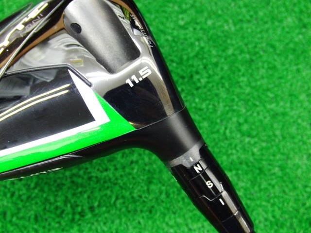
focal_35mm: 37
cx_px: 156
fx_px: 332
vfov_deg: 38.7
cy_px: 116
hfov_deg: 50.1
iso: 400
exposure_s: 1/20
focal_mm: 6.42
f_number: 3.6
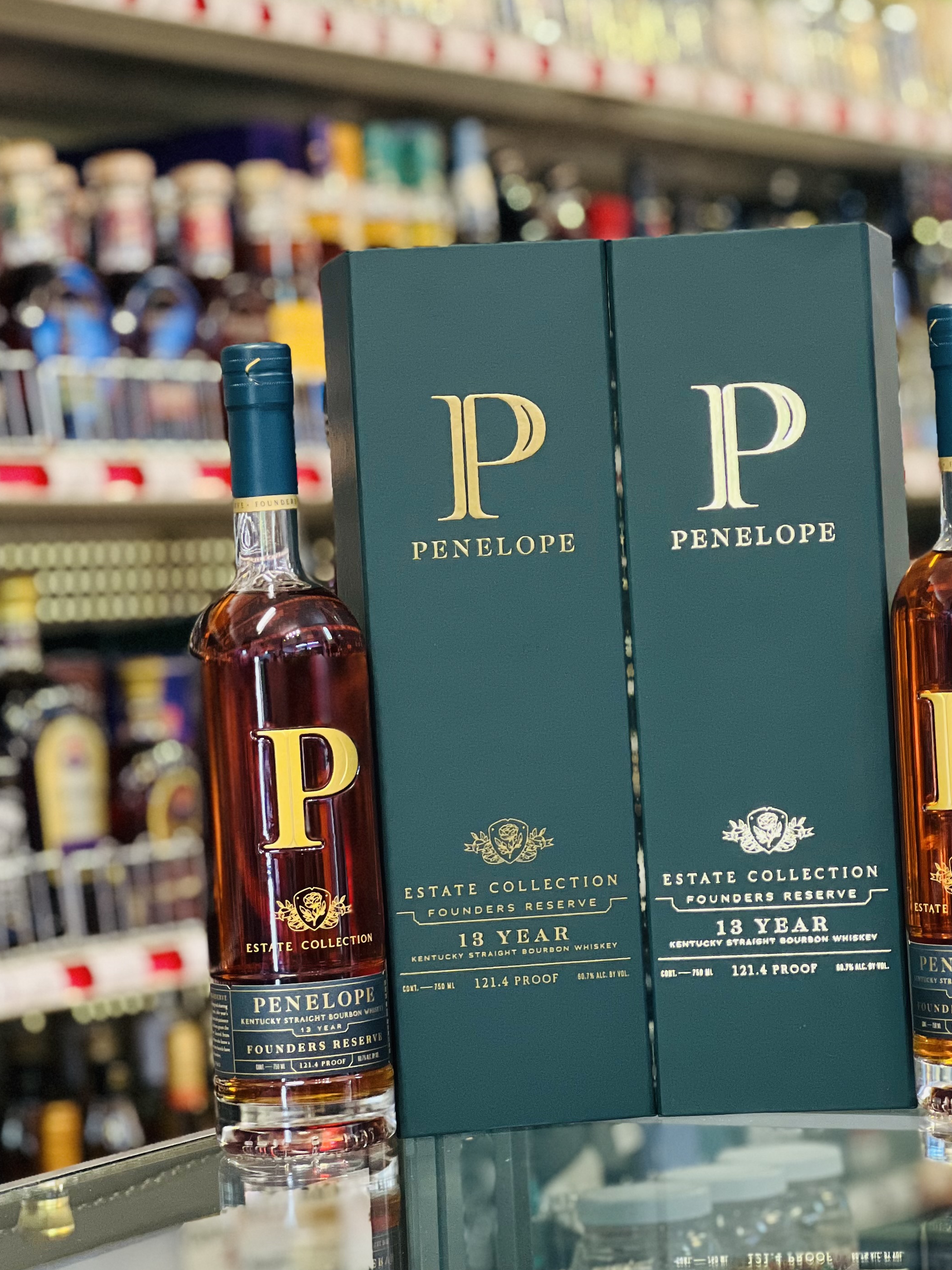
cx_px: 618
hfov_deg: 13.3
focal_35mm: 111
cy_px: 630
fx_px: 4070
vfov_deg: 17.7
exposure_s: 1/40
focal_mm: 9
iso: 320
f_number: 2.8
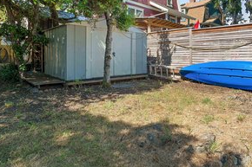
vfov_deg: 52.4
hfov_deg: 71.8
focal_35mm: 24
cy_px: 61
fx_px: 168
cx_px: 166
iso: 320
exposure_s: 1/20
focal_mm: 16
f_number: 9
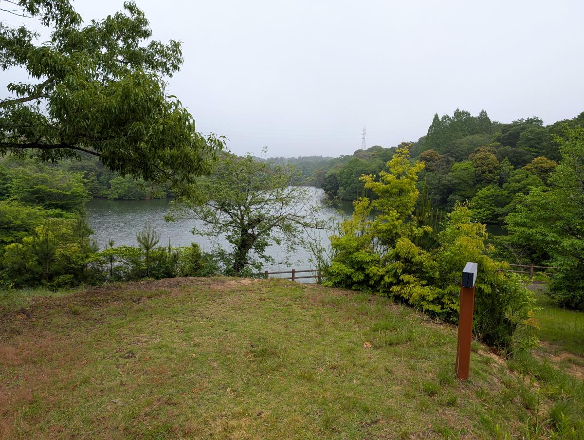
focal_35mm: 24
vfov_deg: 57.0
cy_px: 220
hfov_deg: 71.5
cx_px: 292
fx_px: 406
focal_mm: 6.9
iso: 20
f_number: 1.68
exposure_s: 1/233
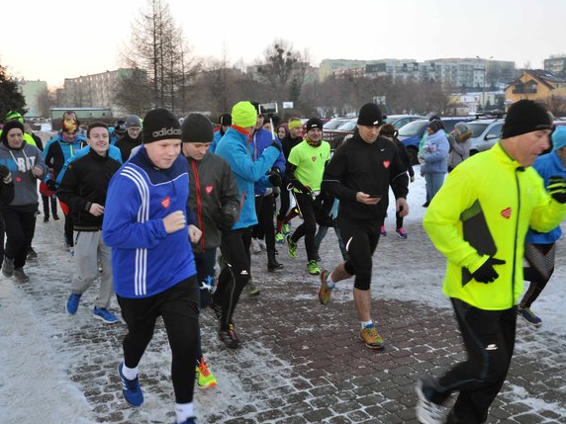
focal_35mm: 36
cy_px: 212
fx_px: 589
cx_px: 289
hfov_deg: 51.4
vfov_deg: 39.7
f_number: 13
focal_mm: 22
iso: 1000
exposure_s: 1/125
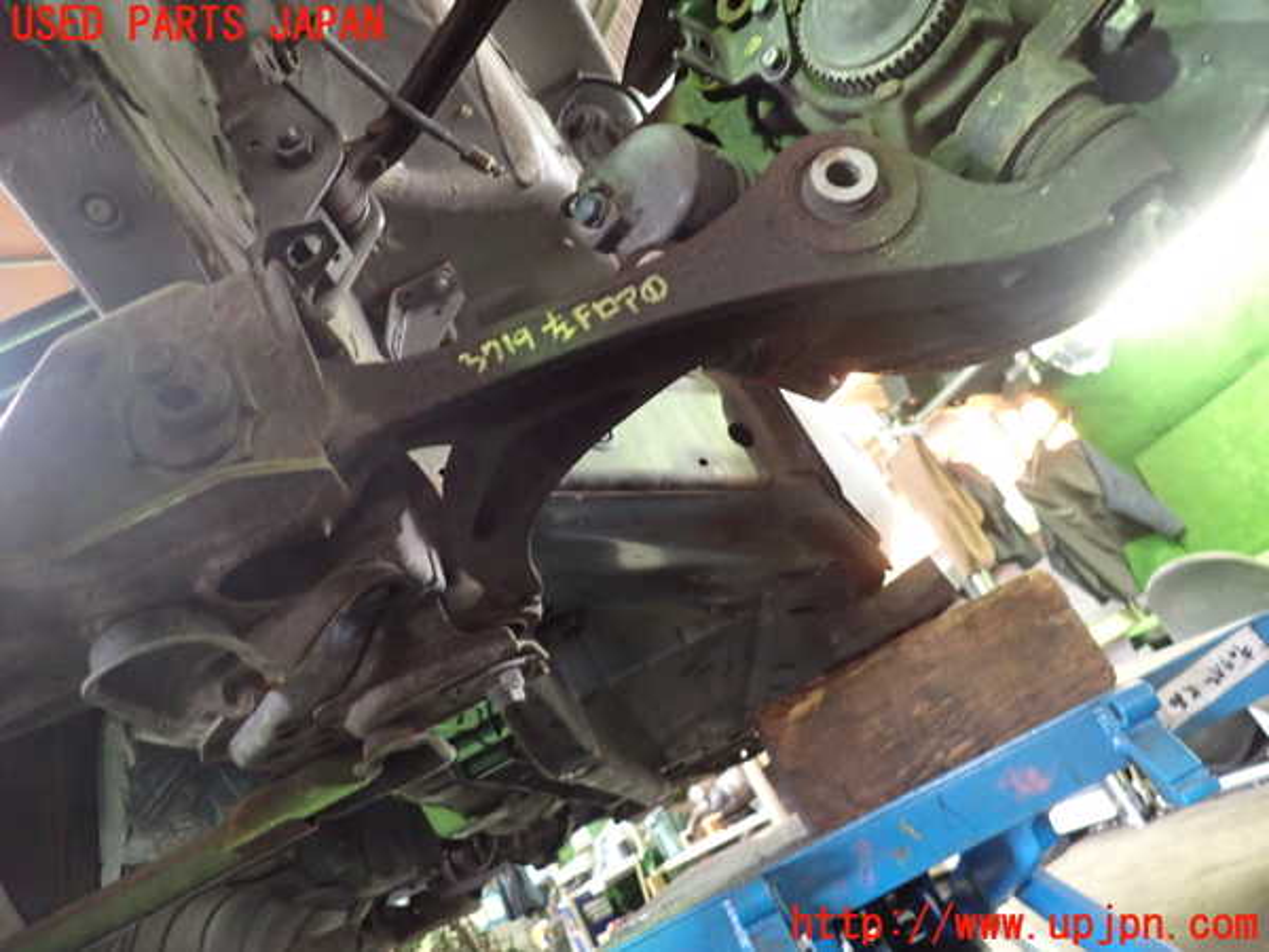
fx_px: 916
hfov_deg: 69.4
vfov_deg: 54.9
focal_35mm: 25
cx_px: 634
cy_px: 476
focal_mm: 4.5
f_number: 2
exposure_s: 1/25
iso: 800
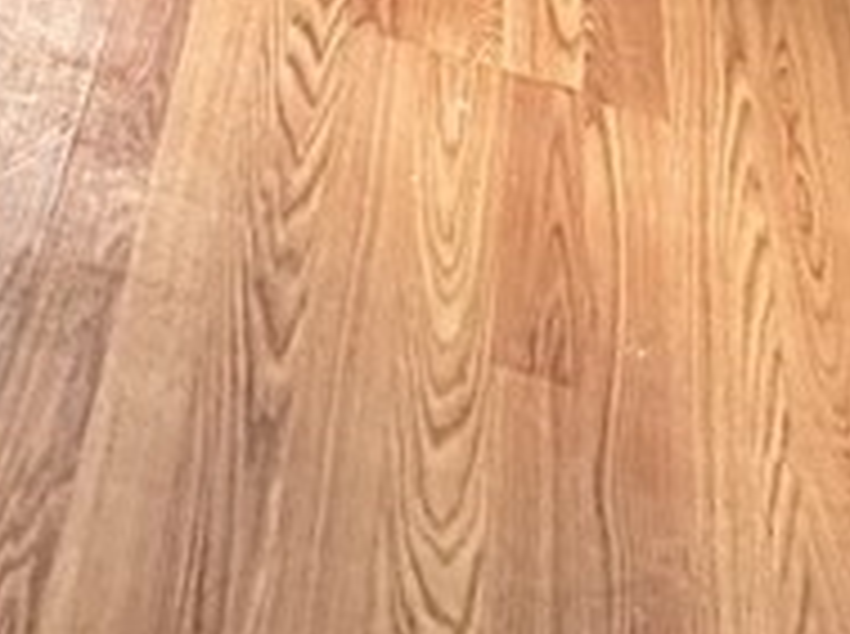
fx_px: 1863
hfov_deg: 23.2
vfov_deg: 13.0
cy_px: -1012
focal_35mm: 76
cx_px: -211
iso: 320
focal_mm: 2.22
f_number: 2.2
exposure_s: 1/60
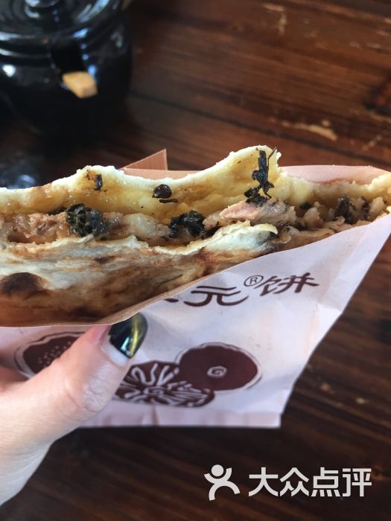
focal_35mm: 29
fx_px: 437
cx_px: 196
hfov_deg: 48.2
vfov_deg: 61.7
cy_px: 260
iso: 50
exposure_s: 1/17
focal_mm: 4.15
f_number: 2.2
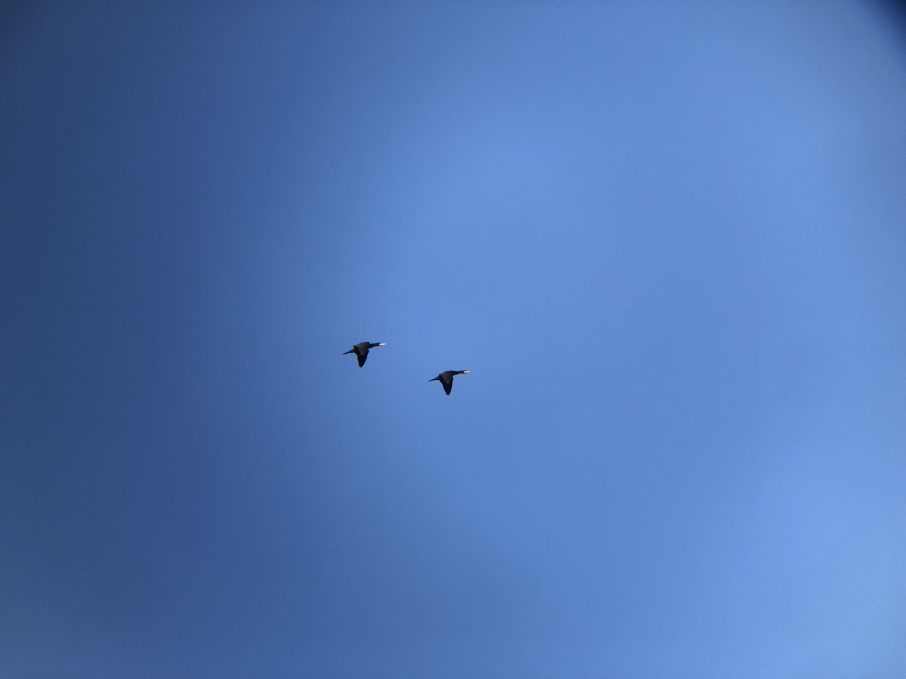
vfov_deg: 49.7
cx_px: 453
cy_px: 340
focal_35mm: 28
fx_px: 733
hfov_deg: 63.4
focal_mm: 3.99
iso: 20
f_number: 1.8
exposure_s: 1/762
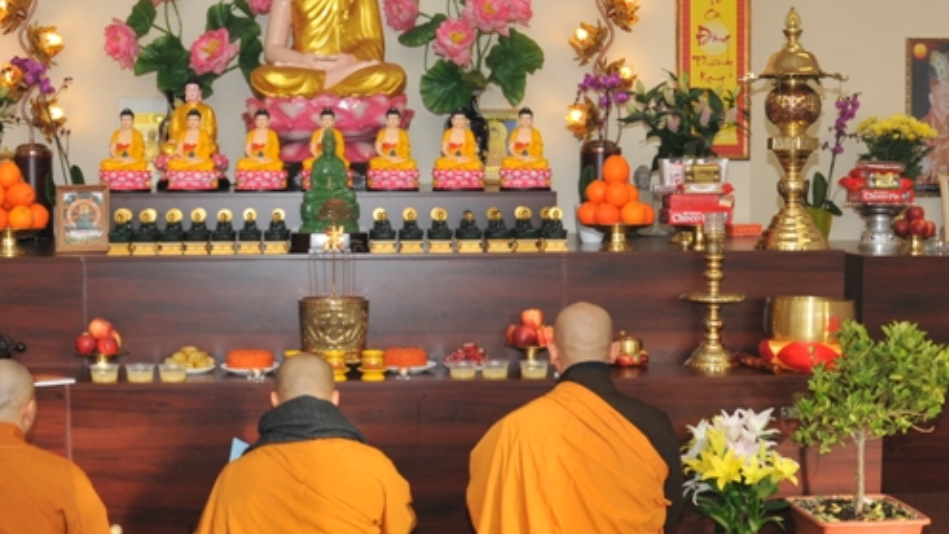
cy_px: 255
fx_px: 1434
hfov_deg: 36.4
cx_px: 344
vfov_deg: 21.1
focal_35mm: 57
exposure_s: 1/125
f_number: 5.6
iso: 400
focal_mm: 18
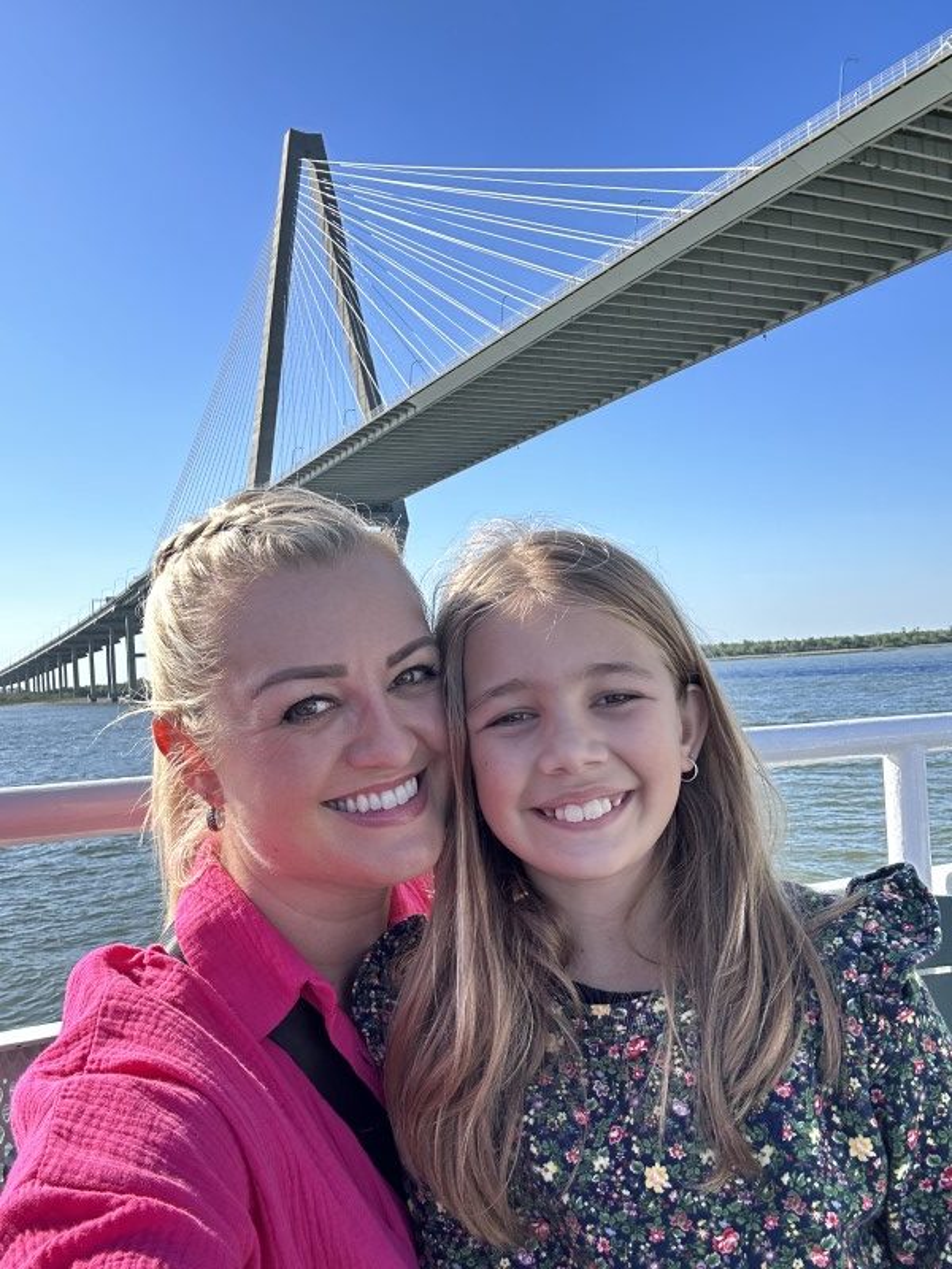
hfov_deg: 46.8
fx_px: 1100
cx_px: 476
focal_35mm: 30
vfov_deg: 60.0
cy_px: 634
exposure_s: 1/426
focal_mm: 2.69
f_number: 1.9
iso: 25
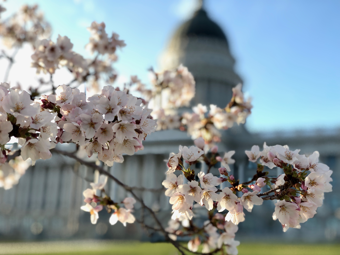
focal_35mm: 52
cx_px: 170
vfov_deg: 28.0
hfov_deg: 36.8
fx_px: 511
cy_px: 128
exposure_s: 1/129
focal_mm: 6
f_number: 2.4
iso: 16
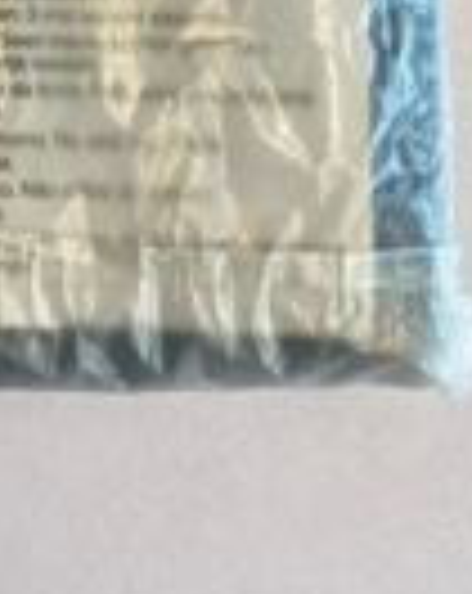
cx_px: -49
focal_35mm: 77
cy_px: -202
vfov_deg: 22.0
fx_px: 1349
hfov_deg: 19.0
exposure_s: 1/100
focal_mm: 4.25
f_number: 1.8
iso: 80
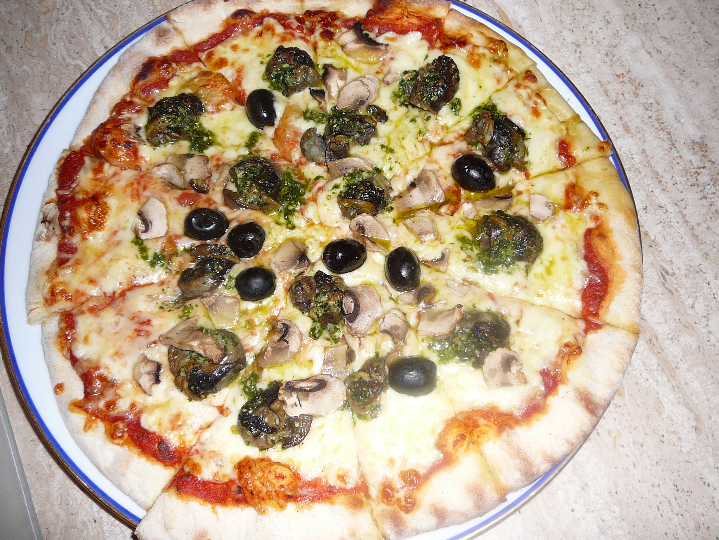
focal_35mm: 35
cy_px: 270
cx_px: 360
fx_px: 727
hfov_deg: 52.6
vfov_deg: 40.7
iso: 80
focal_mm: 5.2
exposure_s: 1/30
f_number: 2.8
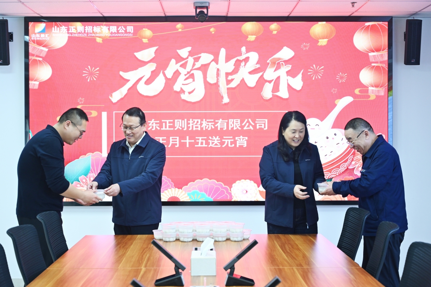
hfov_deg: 33.4
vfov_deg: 22.6
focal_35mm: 60
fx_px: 718
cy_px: 144
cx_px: 216
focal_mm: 60
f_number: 4
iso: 1100
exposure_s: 1/125
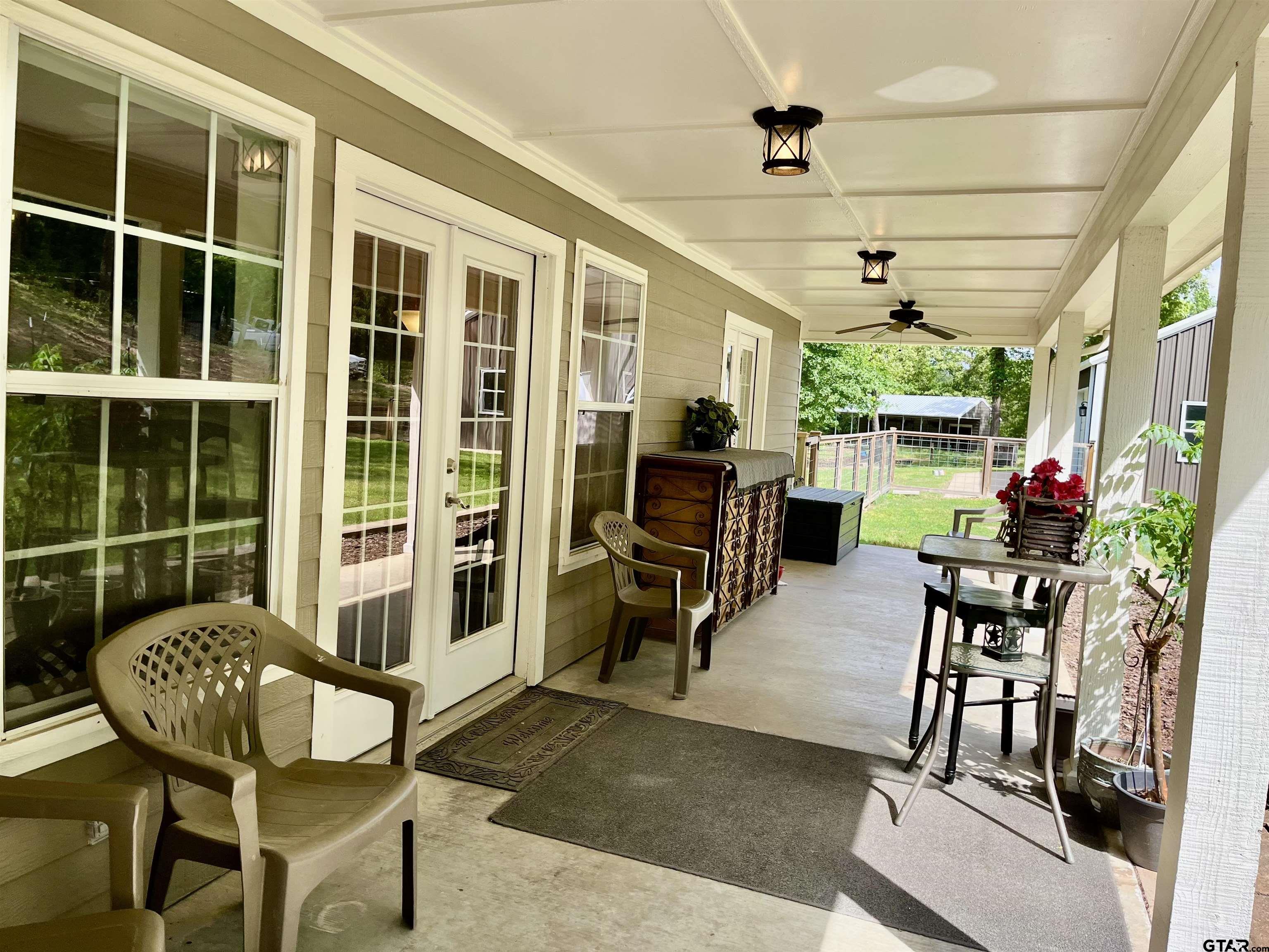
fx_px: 953
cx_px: 634
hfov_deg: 67.3
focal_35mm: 26
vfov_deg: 53.1
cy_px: 476
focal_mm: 5.1
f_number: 1.6
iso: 50
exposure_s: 1/840
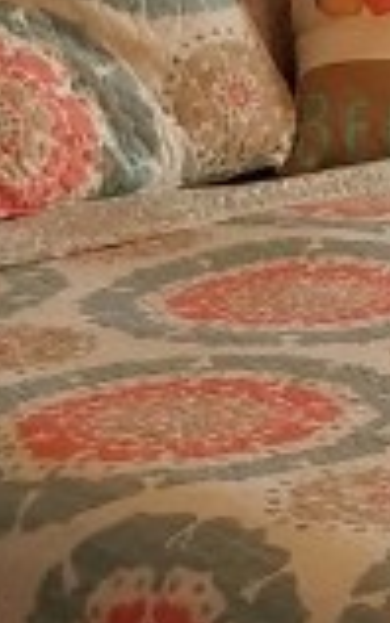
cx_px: 796
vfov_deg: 11.6
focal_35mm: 179
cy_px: 106
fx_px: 3039
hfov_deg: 7.1
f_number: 1.7
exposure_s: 1/60
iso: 160
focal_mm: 4.25
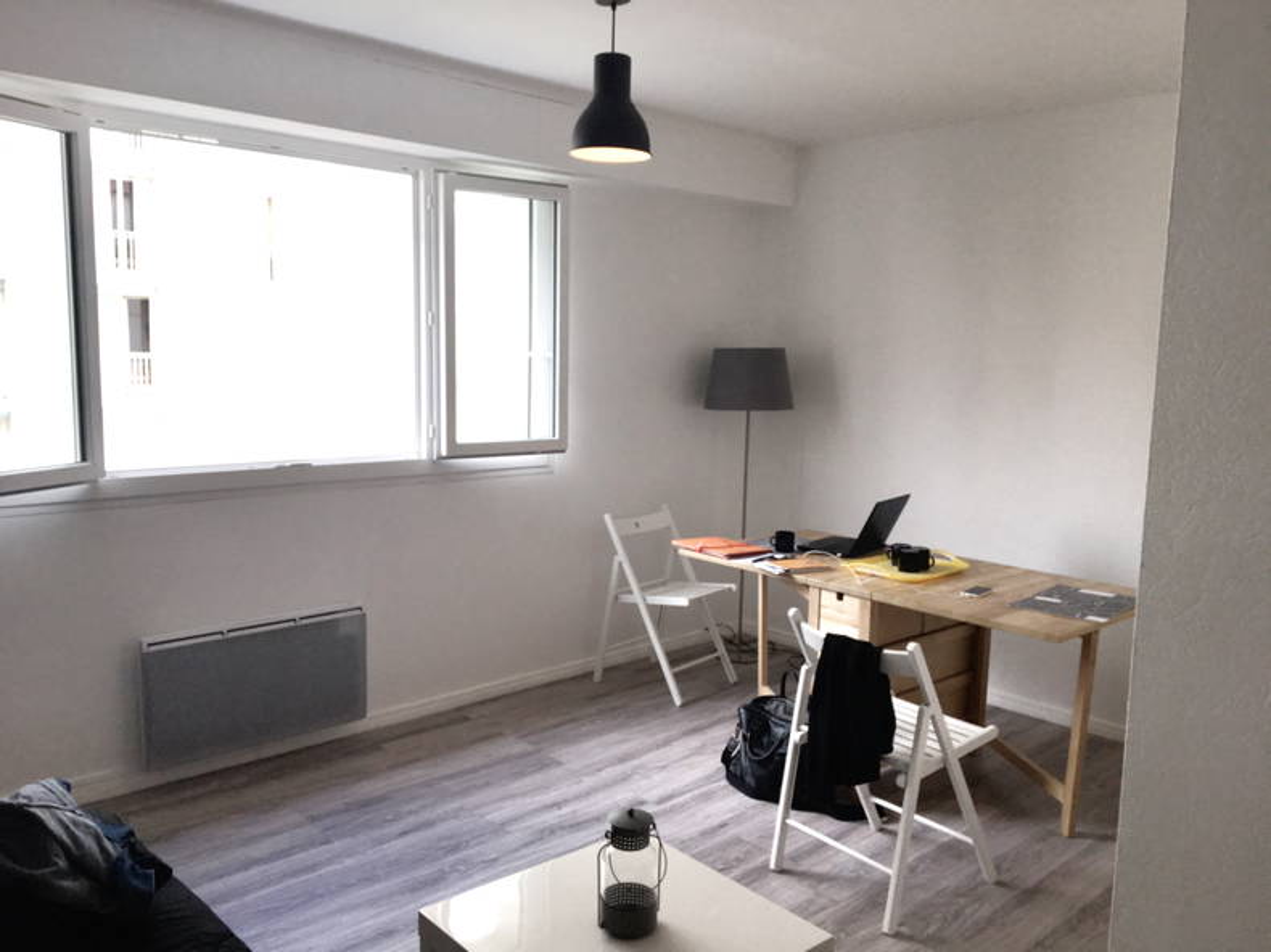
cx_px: 636
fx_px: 1064
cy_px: 476
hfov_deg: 61.7
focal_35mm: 29
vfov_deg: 48.2
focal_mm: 4.15
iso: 25
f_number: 2.2
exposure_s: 1/308
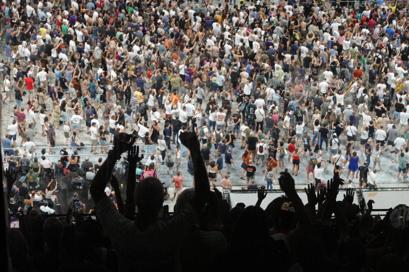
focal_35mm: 113
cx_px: 204
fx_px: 1284
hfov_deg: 18.1
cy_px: 136
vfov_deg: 12.1
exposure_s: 1/125
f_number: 4.5
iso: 640
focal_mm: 41.15
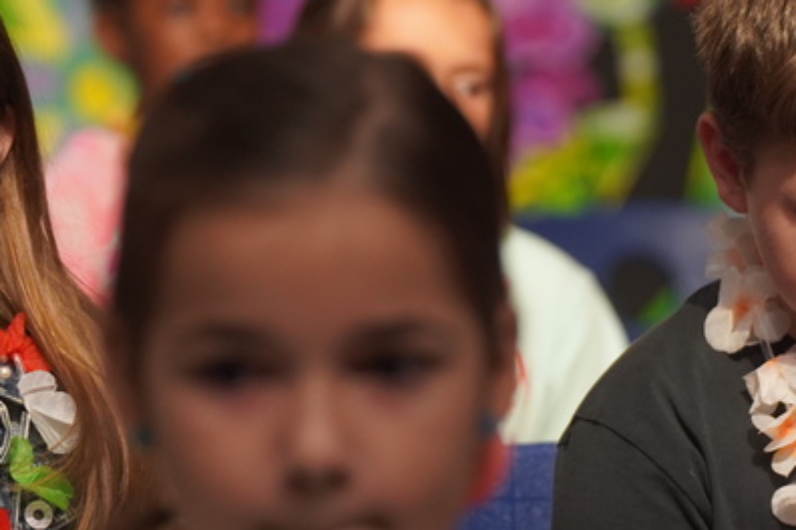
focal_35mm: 349
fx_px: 7716
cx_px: -66
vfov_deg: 3.9
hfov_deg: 5.9
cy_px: 390
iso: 2000
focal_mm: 135
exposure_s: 1/160
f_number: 4
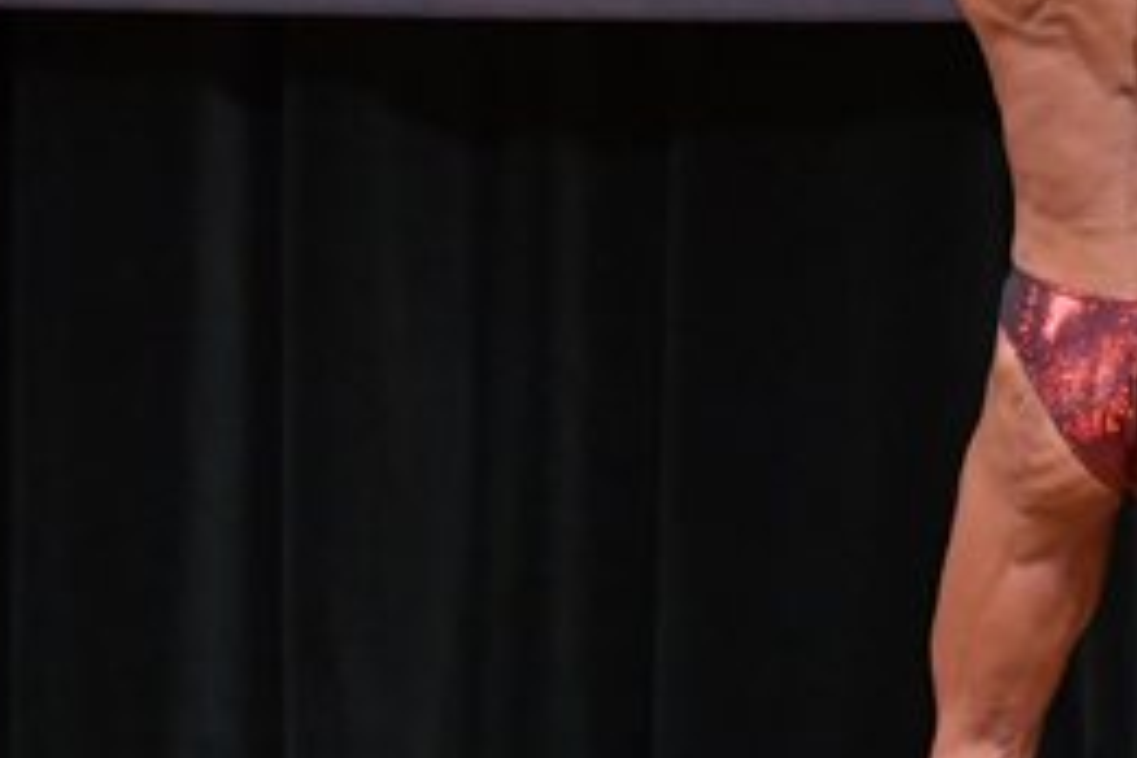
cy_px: 253
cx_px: 1205
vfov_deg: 1.9
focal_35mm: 713
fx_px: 22517
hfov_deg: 2.9
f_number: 5.6
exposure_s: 1/400
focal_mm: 160
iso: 5000
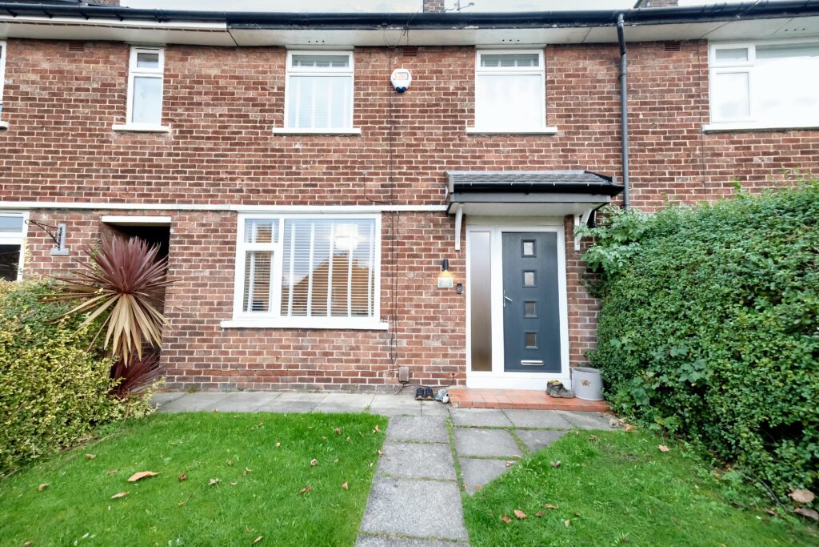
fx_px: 341
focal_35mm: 15
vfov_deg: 77.3
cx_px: 410
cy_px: 274
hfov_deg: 100.4
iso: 4000
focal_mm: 10
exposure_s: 1/120
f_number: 5.6
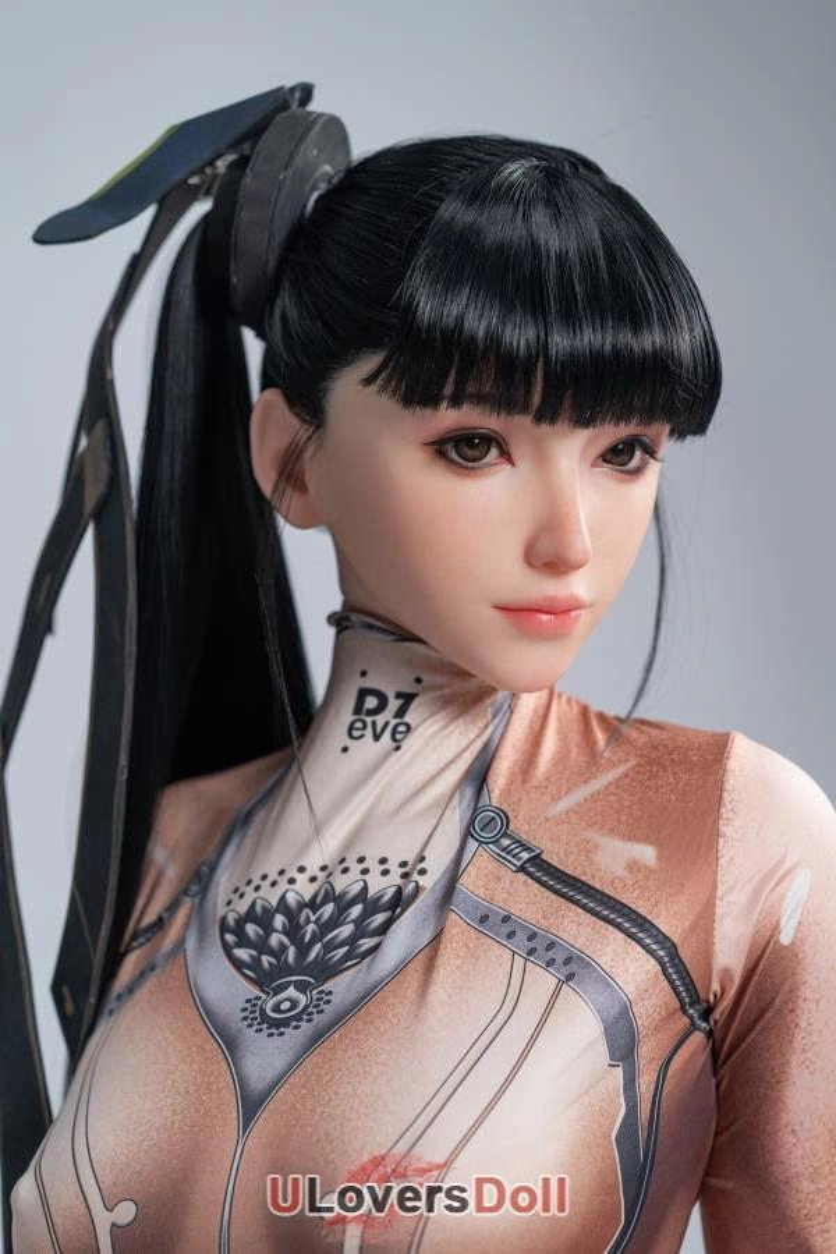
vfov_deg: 36.2
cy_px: 627
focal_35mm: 55
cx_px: 418
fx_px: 1916
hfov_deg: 24.6
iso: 125
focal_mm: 55
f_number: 3.2
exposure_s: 1/100
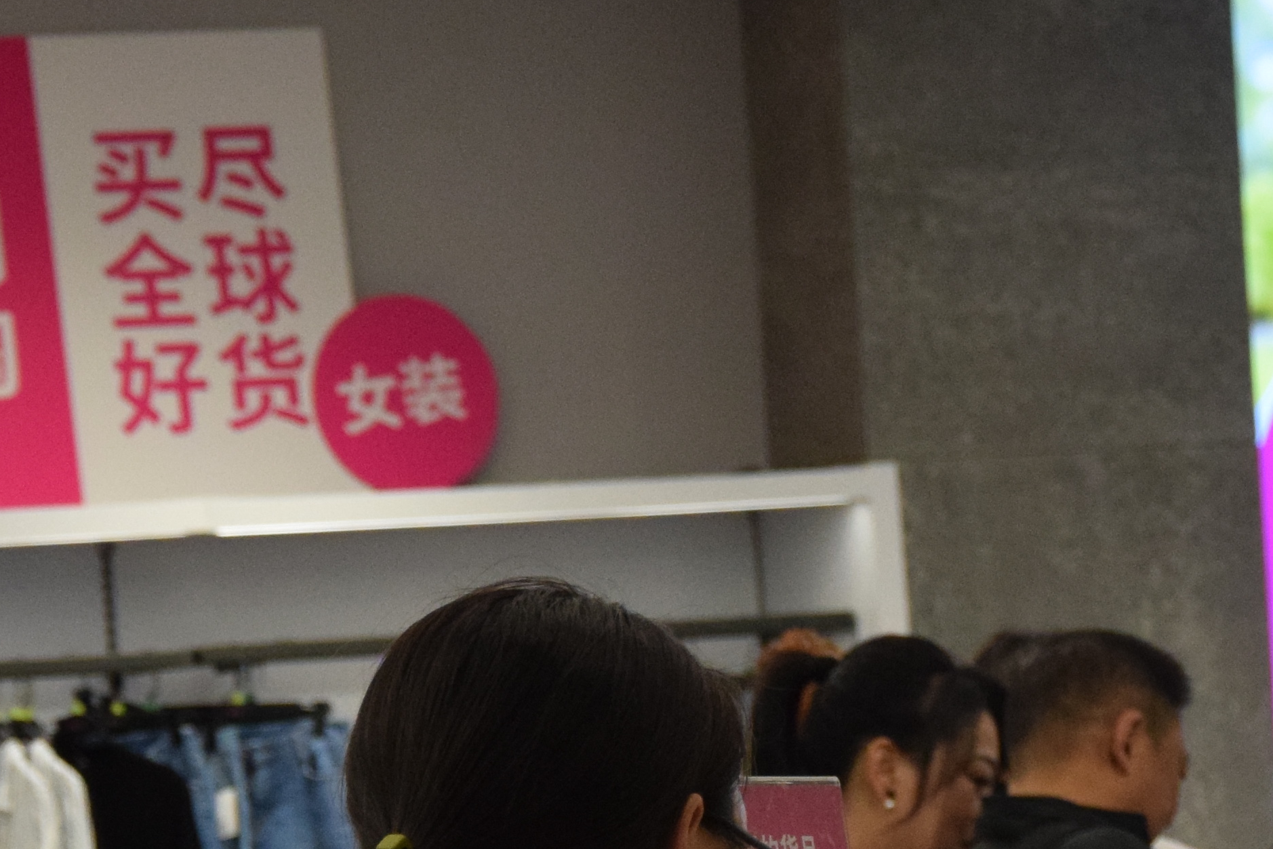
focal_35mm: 278
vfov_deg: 4.9
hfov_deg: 7.4
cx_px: 950
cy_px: 1059
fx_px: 9830
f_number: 5.6
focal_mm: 58
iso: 1600
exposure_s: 1/500
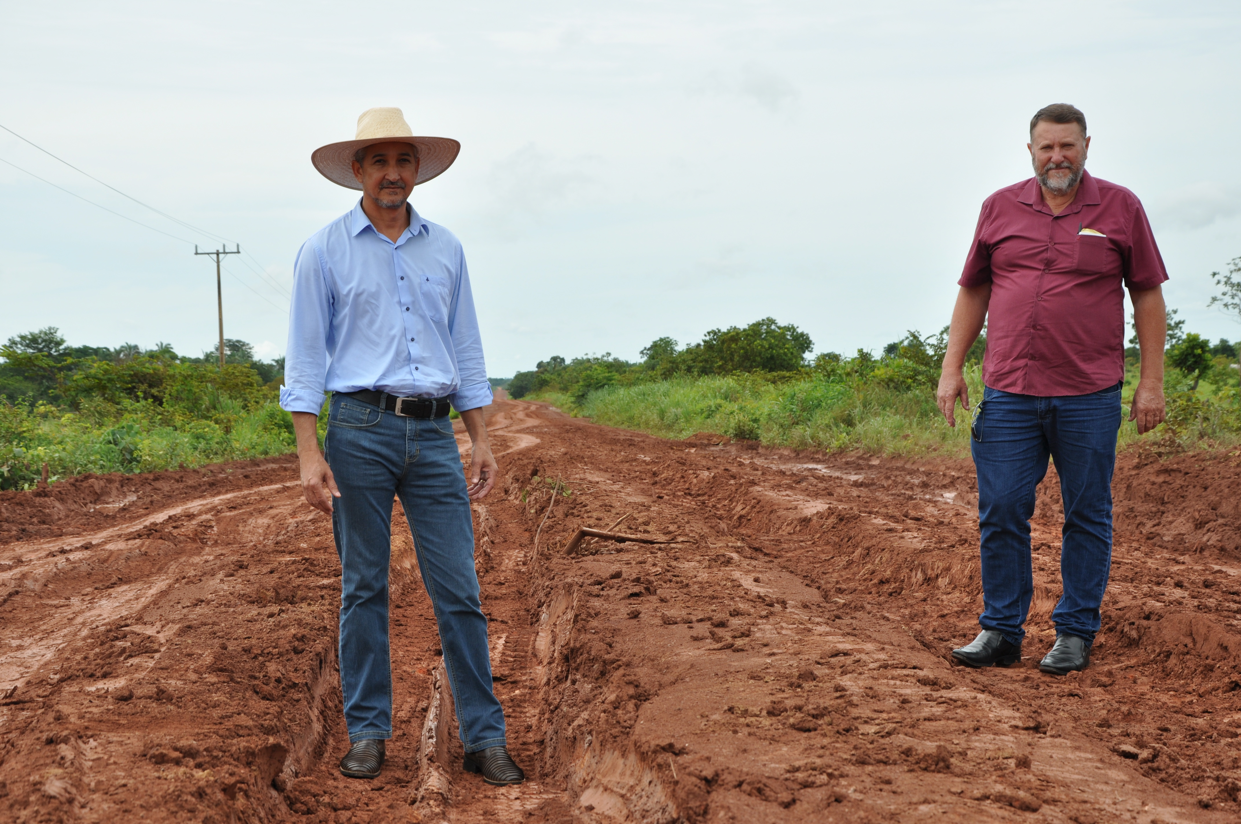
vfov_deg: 18.1
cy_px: 412
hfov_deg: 27.0
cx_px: 620
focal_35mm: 75
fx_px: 2582
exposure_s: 1/320
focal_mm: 50
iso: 200
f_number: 9
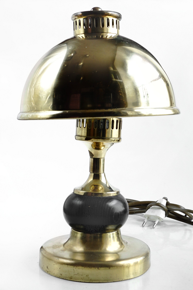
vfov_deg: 67.4
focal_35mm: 27
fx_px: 217
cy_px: 145
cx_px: 96
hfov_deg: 47.9
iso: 125
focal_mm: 18
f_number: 9
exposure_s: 1/10
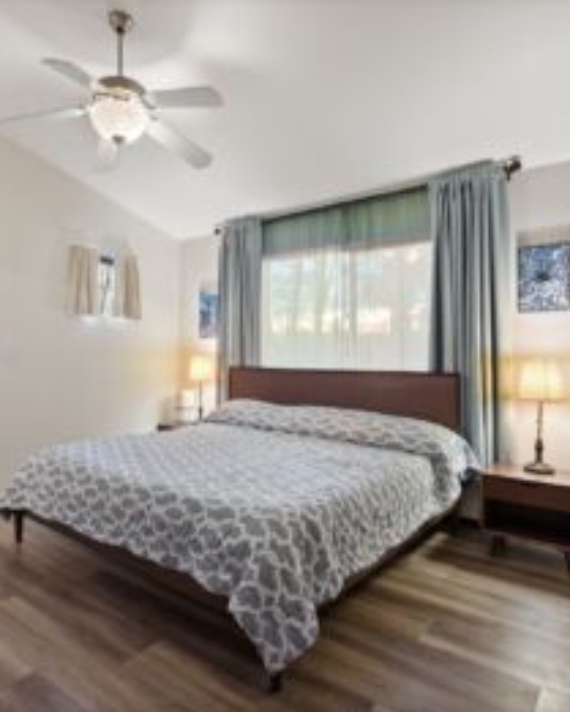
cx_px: 207
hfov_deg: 60.0
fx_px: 485
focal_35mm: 23
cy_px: 351
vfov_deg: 72.6
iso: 800
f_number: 5
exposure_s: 1
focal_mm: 16
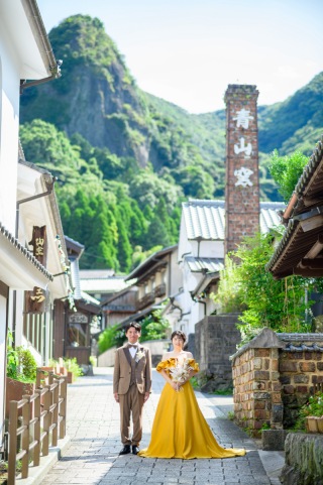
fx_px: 1146
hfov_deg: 16.0
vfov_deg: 23.9
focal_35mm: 85
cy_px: 242
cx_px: 162
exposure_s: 1/1000
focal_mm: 85
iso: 100
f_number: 2.2
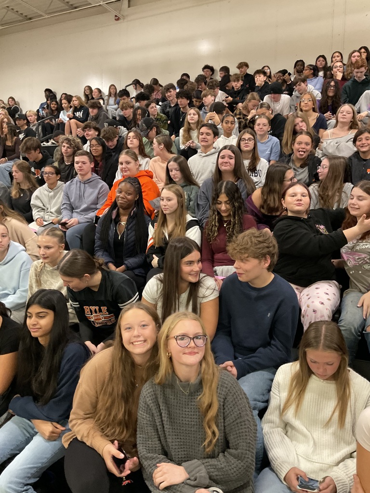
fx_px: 413
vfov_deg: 61.7
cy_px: 246
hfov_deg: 48.2
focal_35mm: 29
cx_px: 185
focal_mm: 3
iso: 160
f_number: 1.8
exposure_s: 1/60
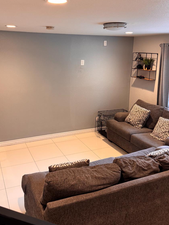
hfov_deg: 43.9
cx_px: 65
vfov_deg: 56.1
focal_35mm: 32
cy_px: 83
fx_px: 208
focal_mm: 6.76
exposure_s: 1/58
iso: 250
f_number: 1.78
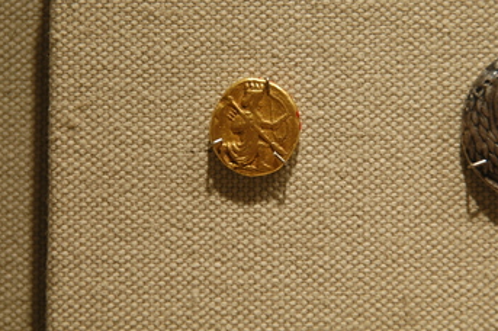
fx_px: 5321
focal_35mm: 385
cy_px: 136
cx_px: 250
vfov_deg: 3.6
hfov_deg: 5.4
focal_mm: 200
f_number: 5.6
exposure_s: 1/8
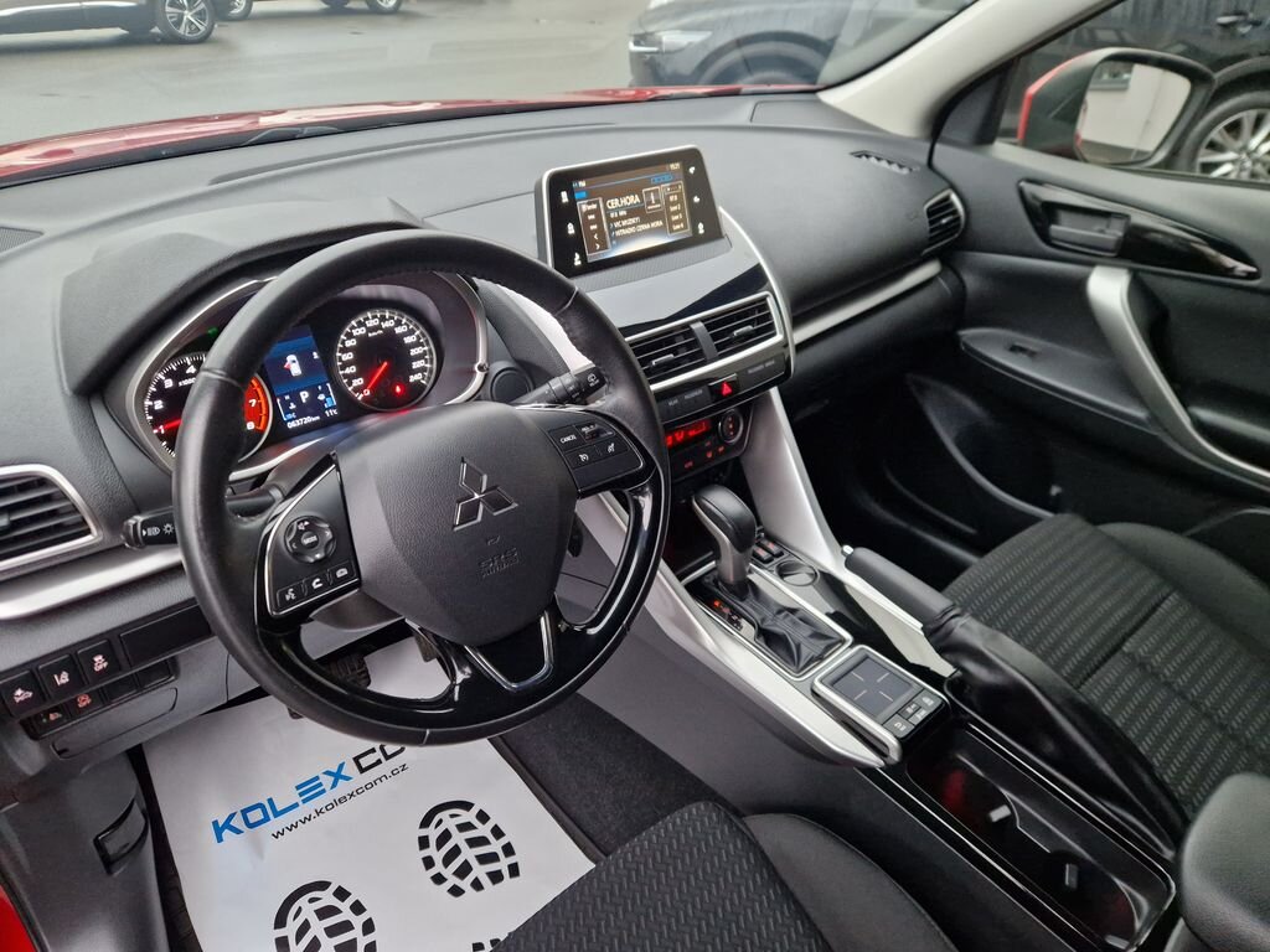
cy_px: 476
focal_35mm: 23
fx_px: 844
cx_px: 635
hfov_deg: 73.9
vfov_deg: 58.9
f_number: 1.8
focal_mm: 5.4
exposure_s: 1/100
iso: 640
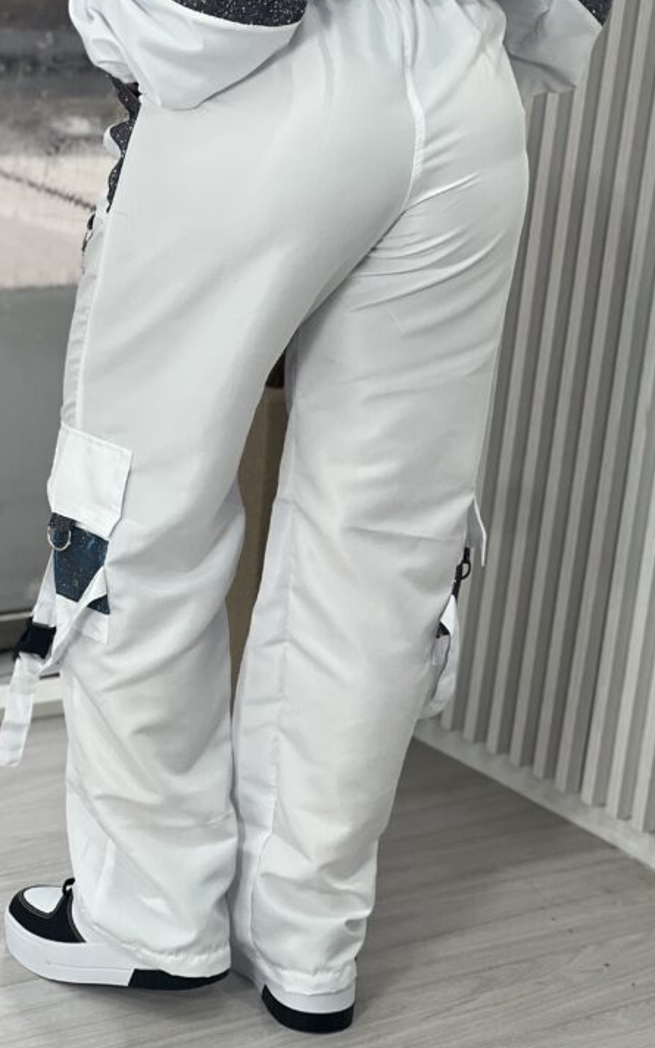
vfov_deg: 19.5
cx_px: 290
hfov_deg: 12.2
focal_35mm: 107
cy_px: 507
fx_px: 3056
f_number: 2.8
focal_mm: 9
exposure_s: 1/120
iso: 80
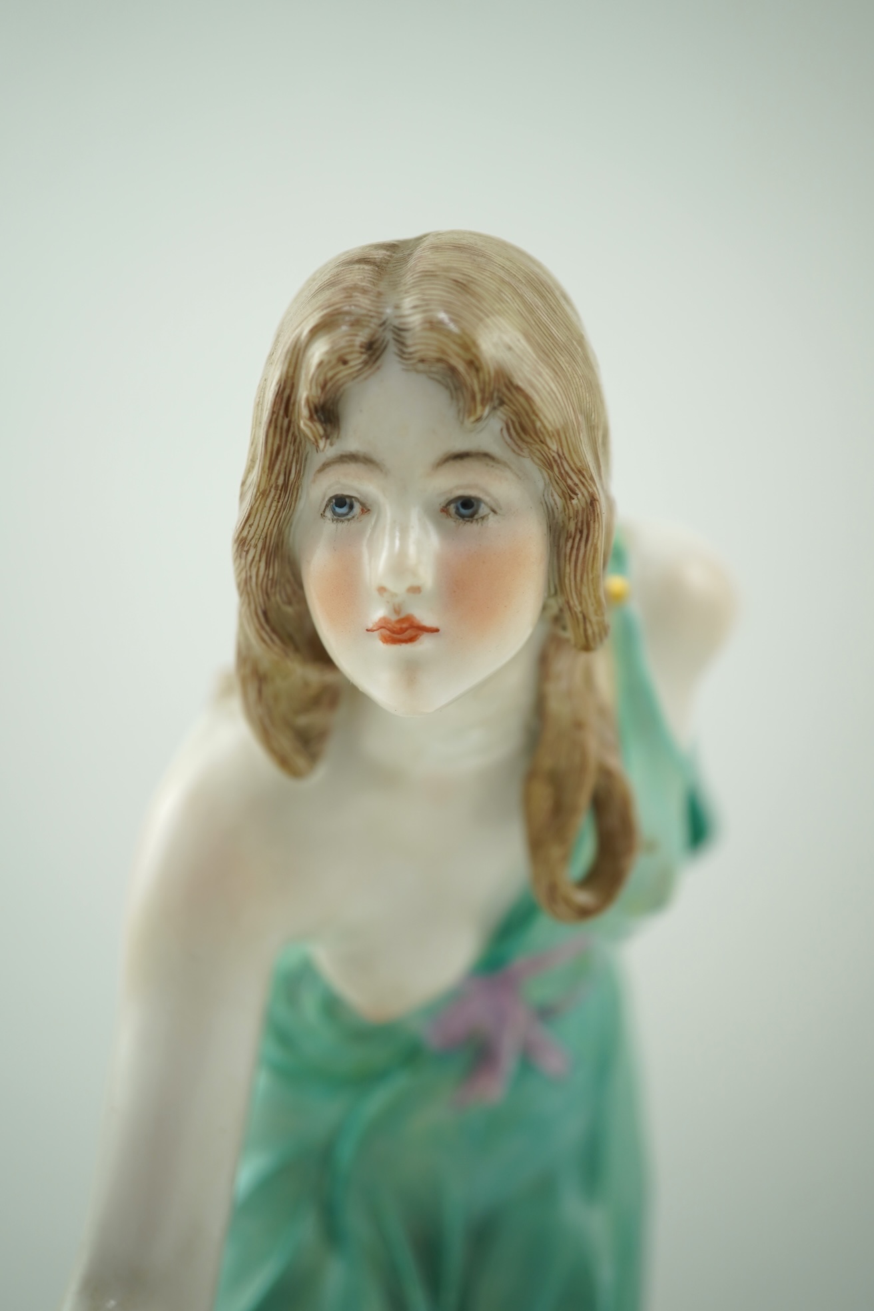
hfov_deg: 29.9
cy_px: 656
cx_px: 437
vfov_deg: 43.6
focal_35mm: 45
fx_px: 1639
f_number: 5.6
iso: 200
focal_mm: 30
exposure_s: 1/60
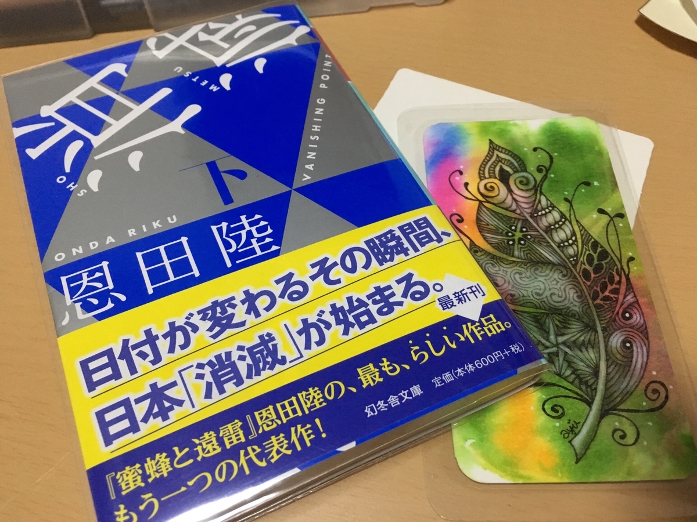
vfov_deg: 48.2
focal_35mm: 29
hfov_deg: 61.7
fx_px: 584
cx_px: 348
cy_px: 261
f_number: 2.2
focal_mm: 4.15
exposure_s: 1/20
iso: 200
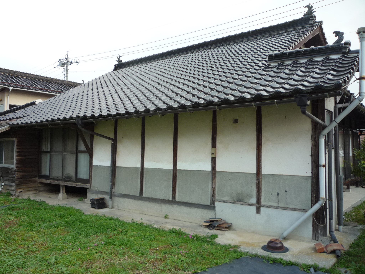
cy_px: 137
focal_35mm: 30
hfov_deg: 60.0
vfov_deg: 46.8
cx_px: 182
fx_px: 316
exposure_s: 1/125
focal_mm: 5.2
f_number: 3.3
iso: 100
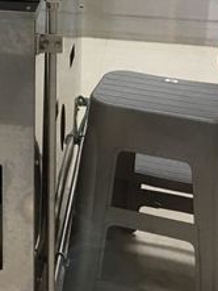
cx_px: -105
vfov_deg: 17.7
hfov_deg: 13.3
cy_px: -70
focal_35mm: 105
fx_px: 881
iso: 50
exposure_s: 1/15
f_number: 2.2
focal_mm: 4.15
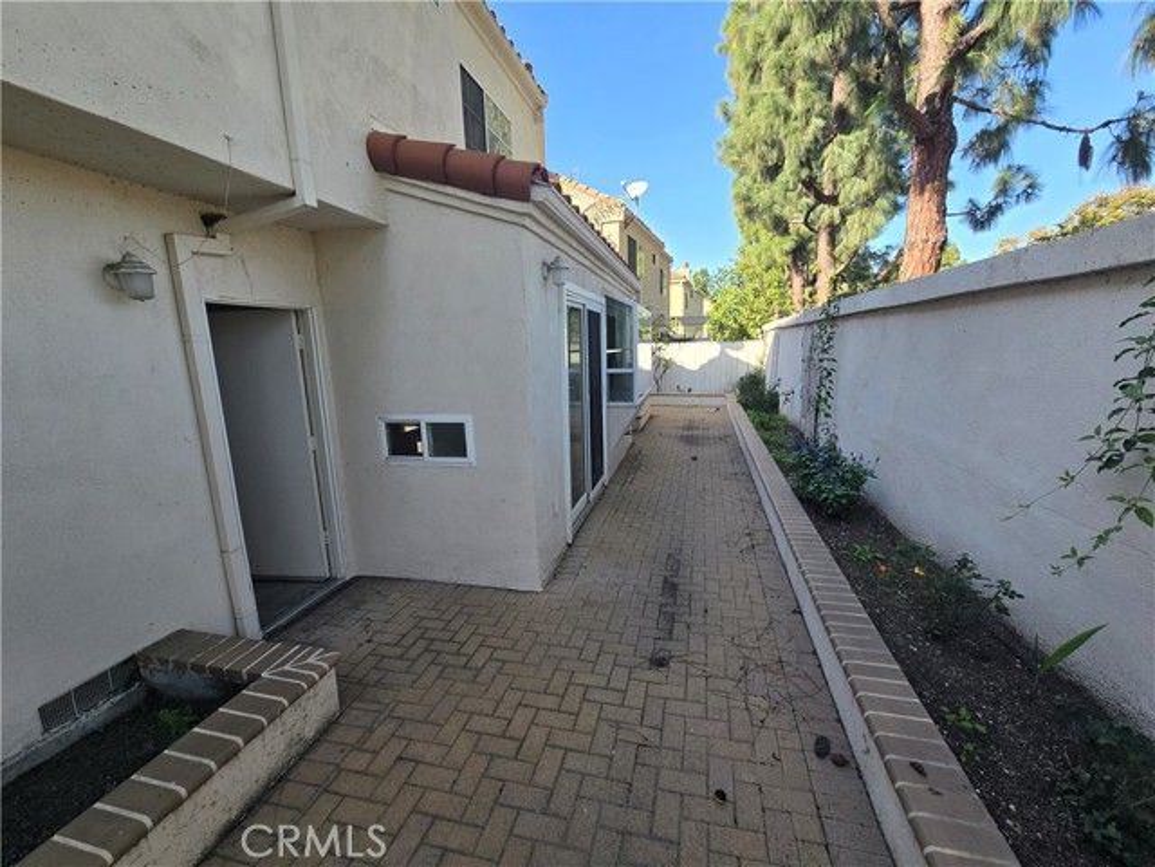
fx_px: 434
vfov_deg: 89.9
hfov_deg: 106.2
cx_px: 578
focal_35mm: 13
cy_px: 434
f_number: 2.2
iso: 50
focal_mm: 2.2
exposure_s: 1/633
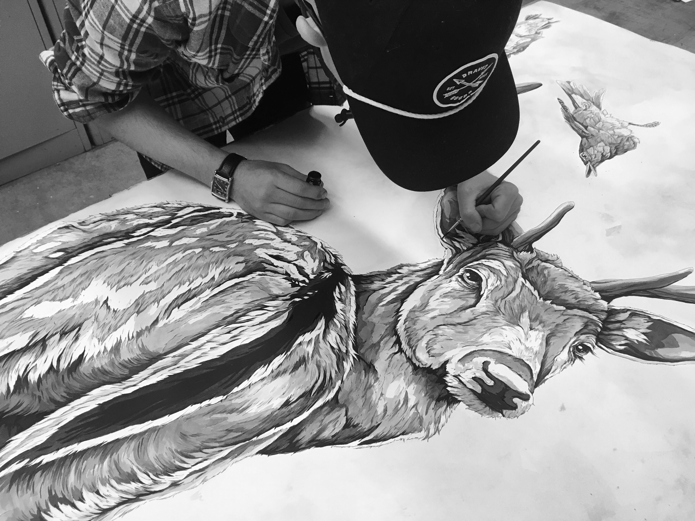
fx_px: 582
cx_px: 348
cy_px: 260
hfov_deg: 61.7
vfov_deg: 48.2
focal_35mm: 29
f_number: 2.2
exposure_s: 1/30
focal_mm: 4.15
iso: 40
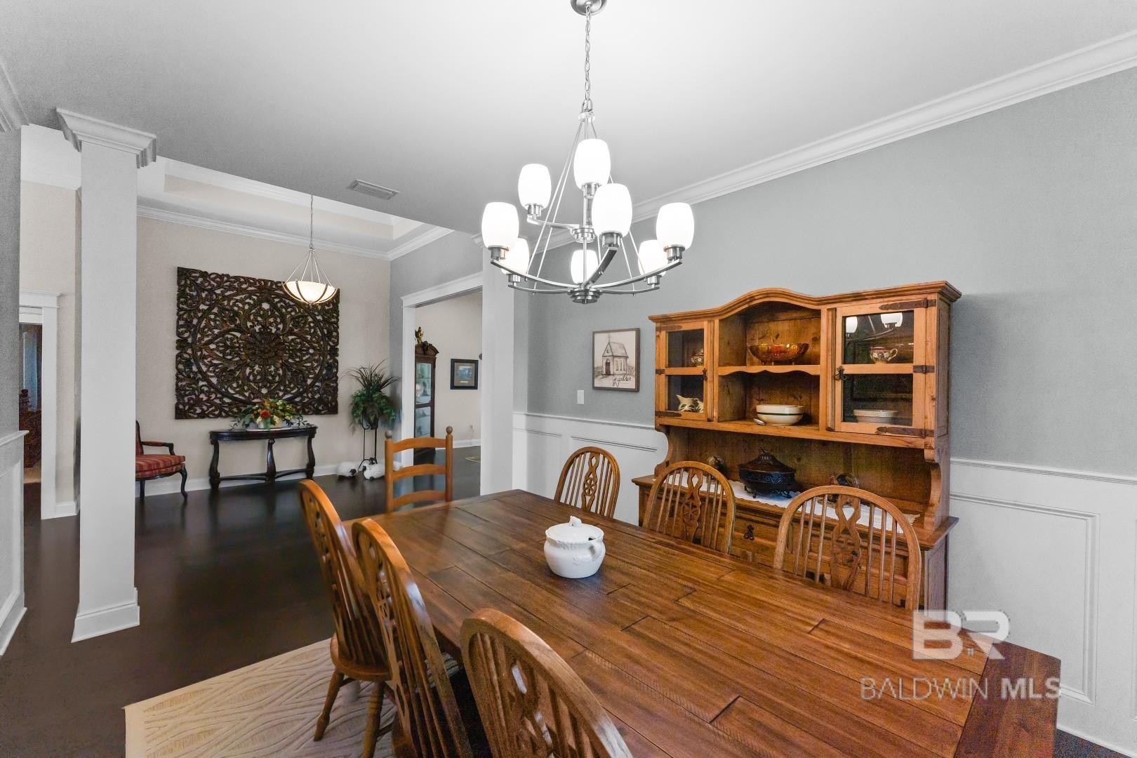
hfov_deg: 104.3
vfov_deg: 81.2
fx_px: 442
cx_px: 568
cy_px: 379
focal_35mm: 14
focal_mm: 14
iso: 500
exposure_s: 1/125
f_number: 9
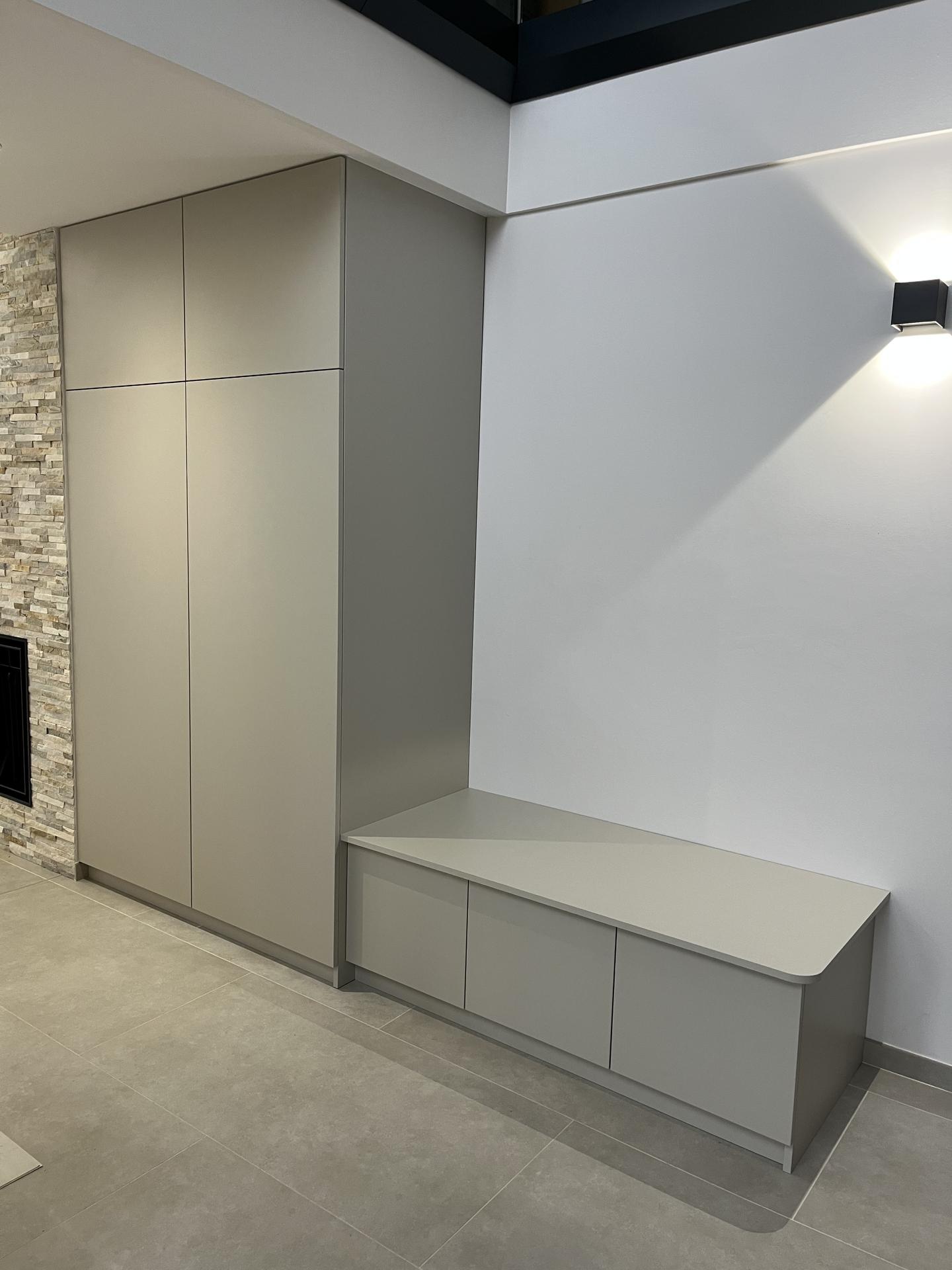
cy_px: 635
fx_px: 953
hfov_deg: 53.1
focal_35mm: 26
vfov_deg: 67.3
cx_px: 476
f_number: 1.6
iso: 64
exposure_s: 1/50
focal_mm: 5.1
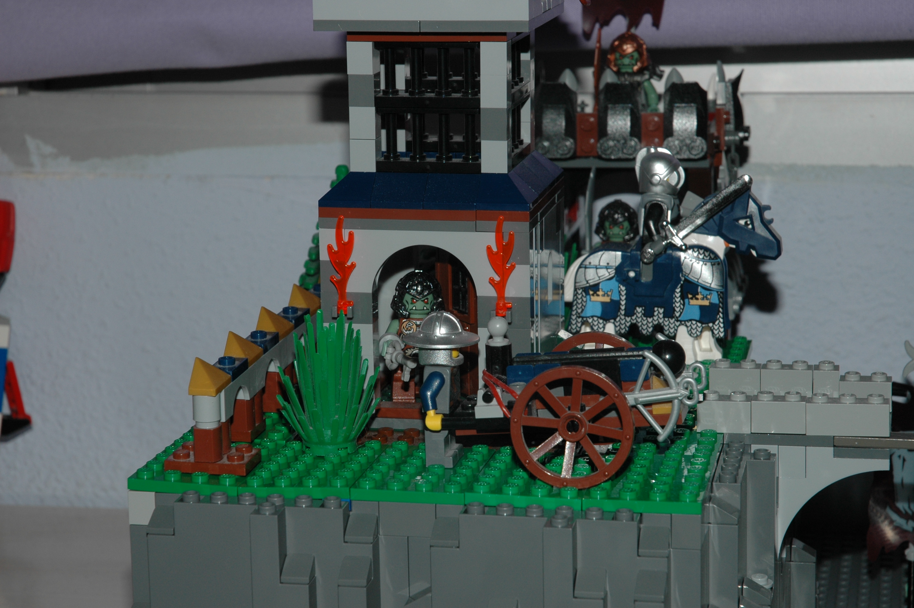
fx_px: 2473
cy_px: 304
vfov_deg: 14.0
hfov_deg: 20.9
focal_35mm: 98
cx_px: 457
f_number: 11
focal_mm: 65
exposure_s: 1/500
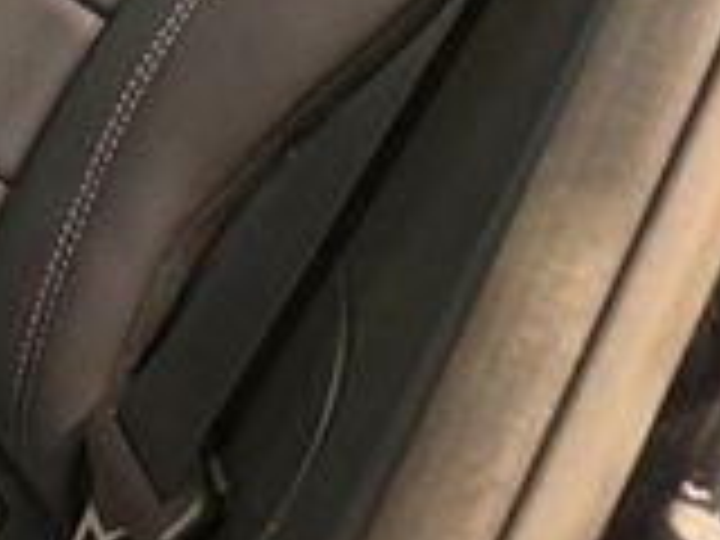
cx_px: -531
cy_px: -418
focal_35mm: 96
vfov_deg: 13.8
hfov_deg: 17.2
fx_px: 1997
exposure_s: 1/30
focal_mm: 6.76
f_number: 1.78
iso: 800
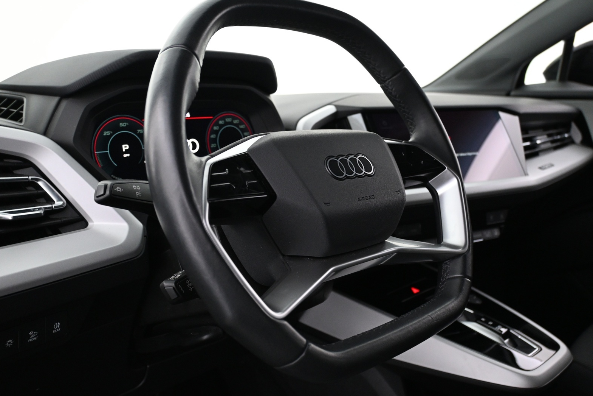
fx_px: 536
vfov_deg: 40.5
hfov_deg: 57.9
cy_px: 195
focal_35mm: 33
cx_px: 288
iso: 1600
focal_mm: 21
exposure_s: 1/20
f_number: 4
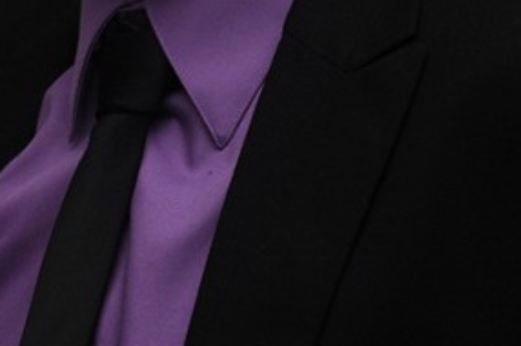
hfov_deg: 8.1
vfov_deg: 5.4
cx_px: -89
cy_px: -42
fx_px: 3643
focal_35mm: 252
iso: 400
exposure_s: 1/60
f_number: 4.8
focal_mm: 48
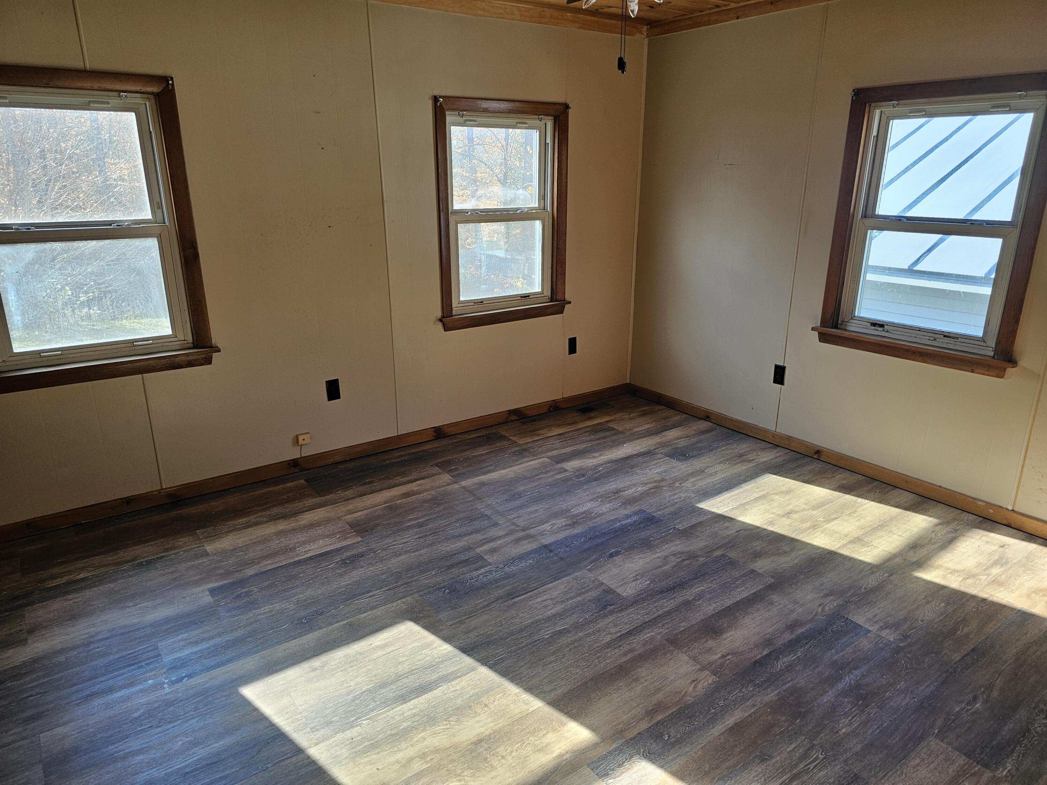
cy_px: 392
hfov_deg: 73.9
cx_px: 524
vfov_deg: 58.9
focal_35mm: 23
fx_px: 696
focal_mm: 6.3
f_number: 1.7
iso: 50
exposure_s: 1/120
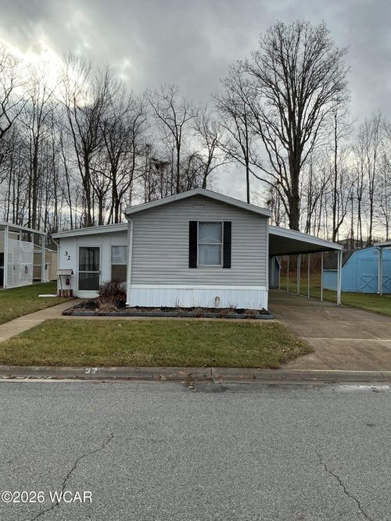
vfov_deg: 61.7
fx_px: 437
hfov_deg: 48.2
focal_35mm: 29
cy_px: 260
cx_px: 196
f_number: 1.8
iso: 25
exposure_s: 1/804
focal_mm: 3
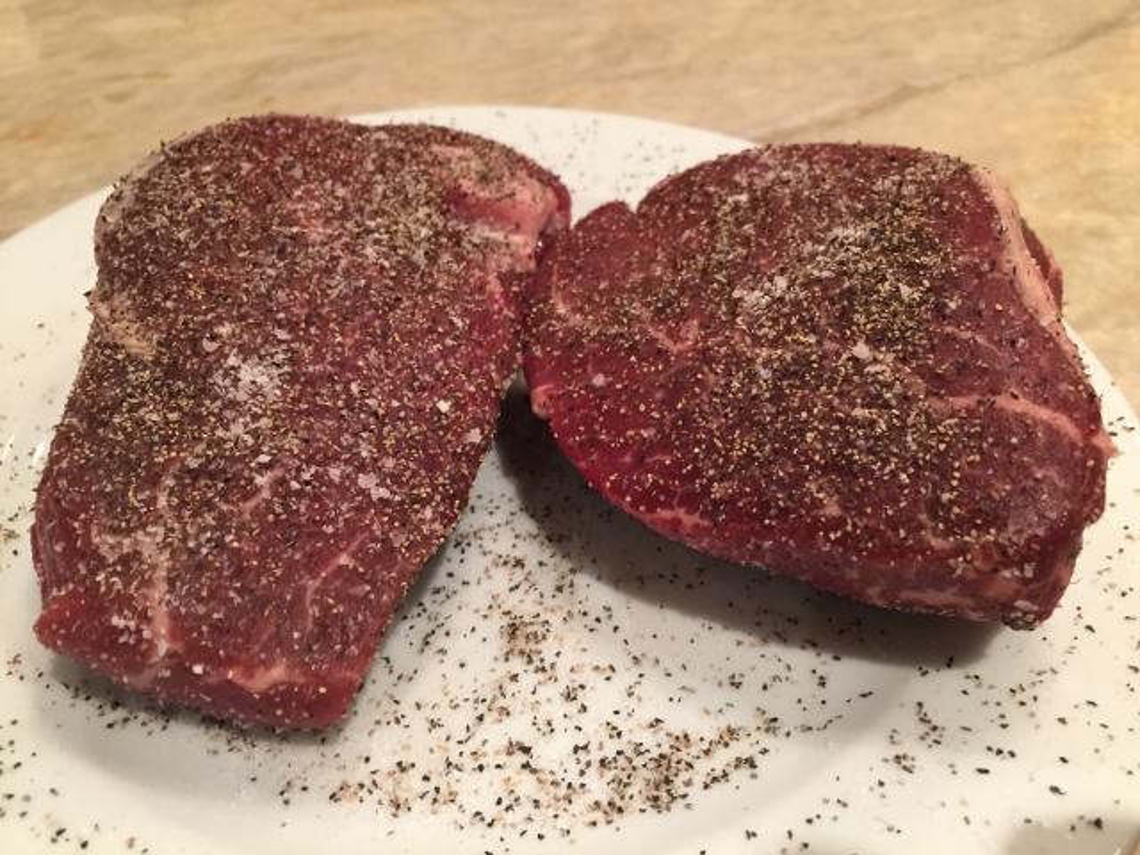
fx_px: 955
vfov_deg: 48.2
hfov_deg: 61.7
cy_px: 428
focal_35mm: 29
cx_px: 570
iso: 100
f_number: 2.2
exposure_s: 1/15
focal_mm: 4.15
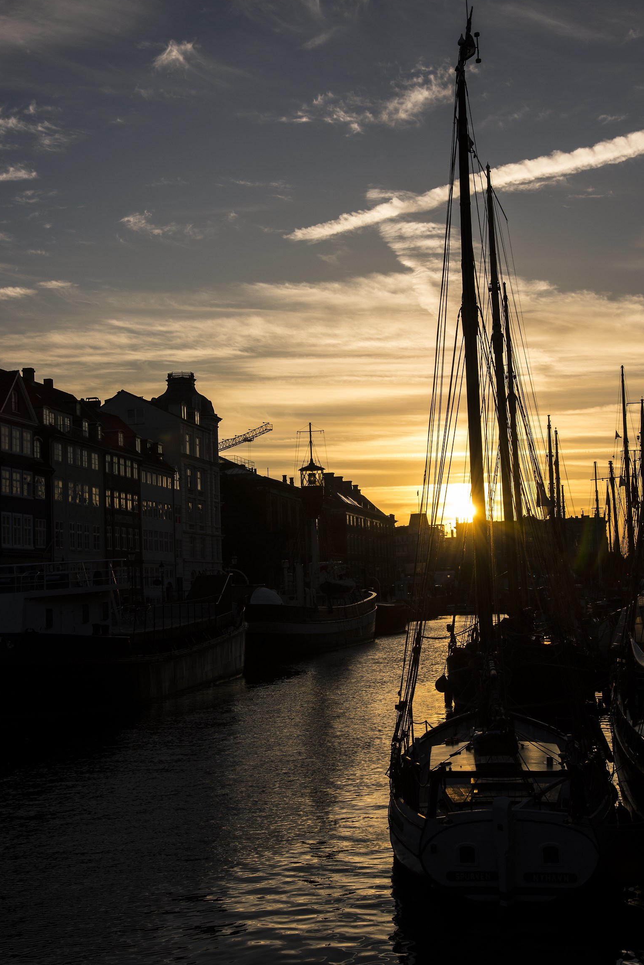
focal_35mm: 50
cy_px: 477
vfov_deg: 39.6
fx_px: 1341
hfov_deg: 27.0
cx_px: 313
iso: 100
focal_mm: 48
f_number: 8
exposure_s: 1/400
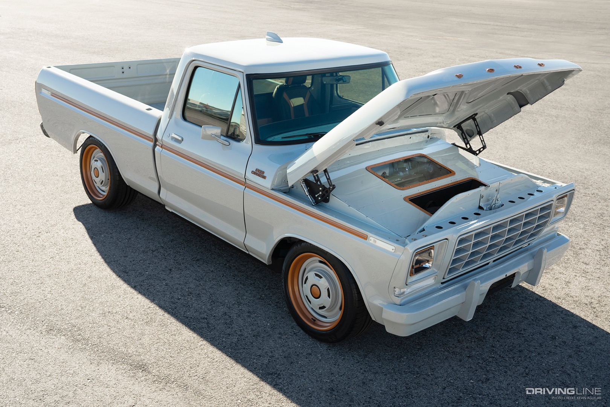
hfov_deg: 47.4
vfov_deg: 32.6
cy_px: 204
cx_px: 305
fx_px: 695
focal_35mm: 41
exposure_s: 1/250
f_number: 6.3
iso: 200
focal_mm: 41
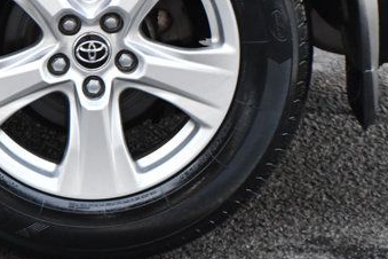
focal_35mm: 289
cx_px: 80
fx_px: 3115
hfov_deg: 7.1
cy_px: 42
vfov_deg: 4.8
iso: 2800
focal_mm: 102
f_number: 4.8
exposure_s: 1/125
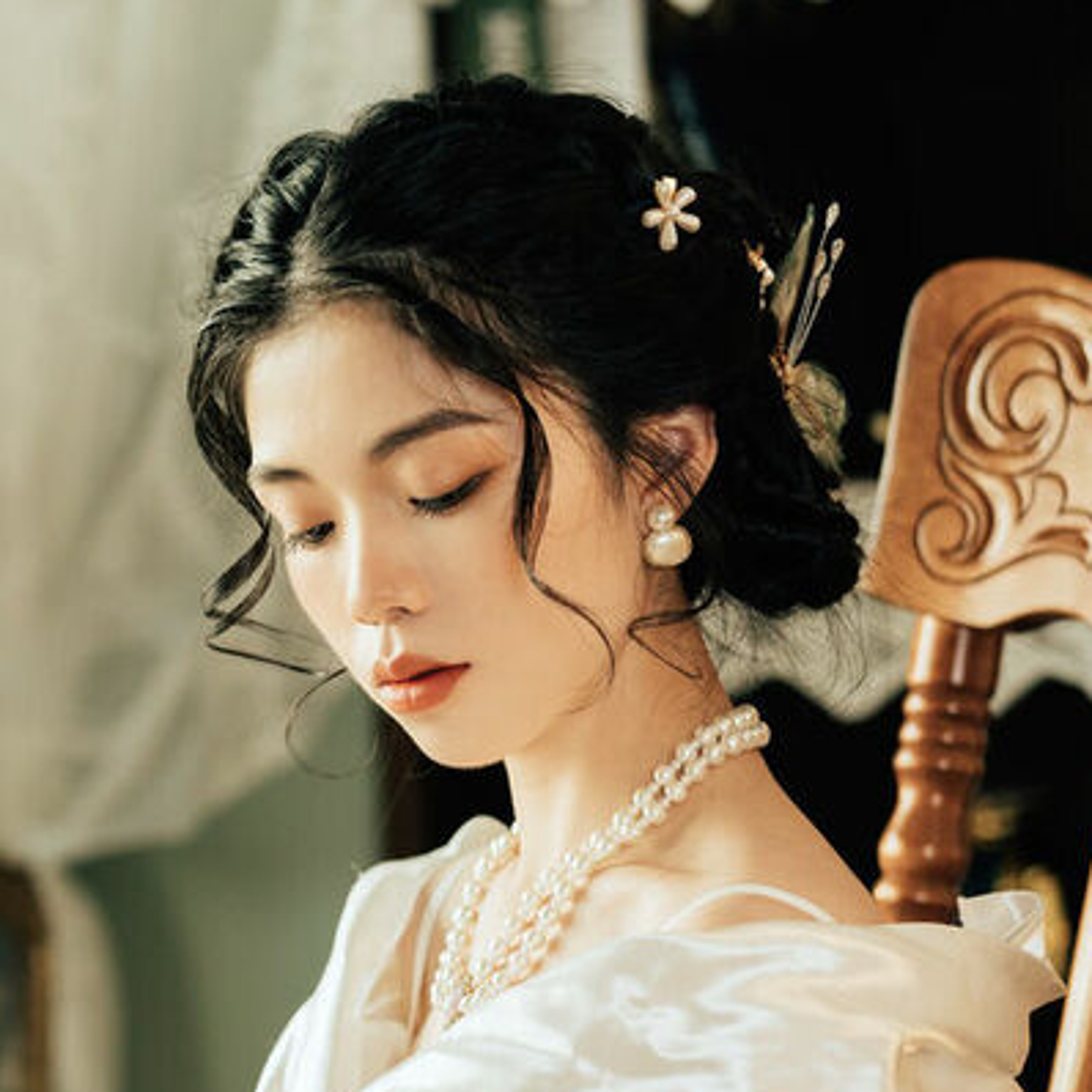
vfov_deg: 6.6
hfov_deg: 6.5
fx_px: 9529
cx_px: -96
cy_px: 886
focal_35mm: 267
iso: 640
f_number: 2.8
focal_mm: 120
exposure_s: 1/200
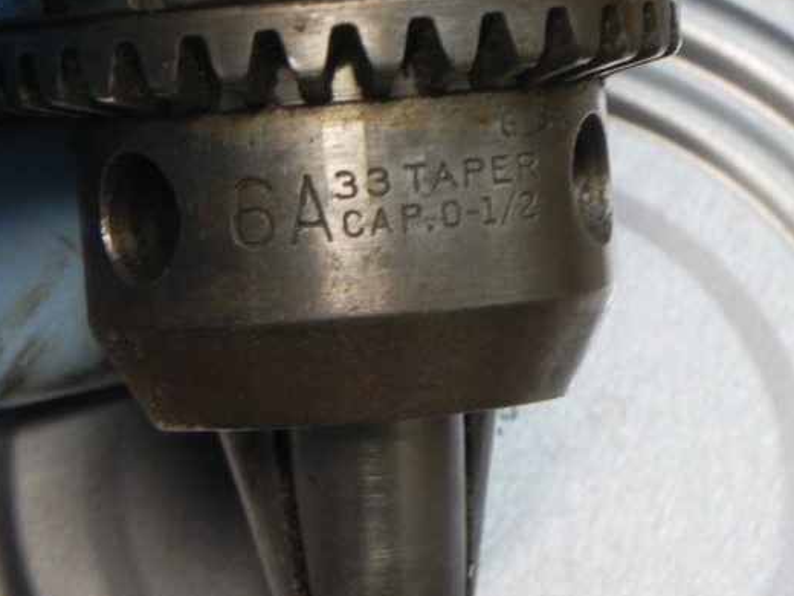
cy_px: 230
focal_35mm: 202
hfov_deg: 9.8
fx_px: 4633
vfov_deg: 7.4
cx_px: 376
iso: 400
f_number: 4.5
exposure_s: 1/14.8
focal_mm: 25.7
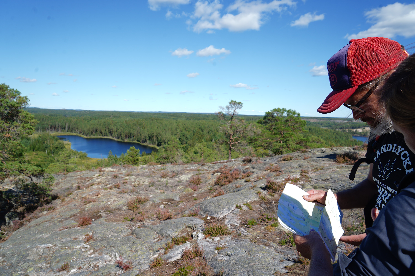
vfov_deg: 51.2
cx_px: 208
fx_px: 288
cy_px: 138
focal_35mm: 25
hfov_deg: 71.6
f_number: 9
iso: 80
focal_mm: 25
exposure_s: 1/125
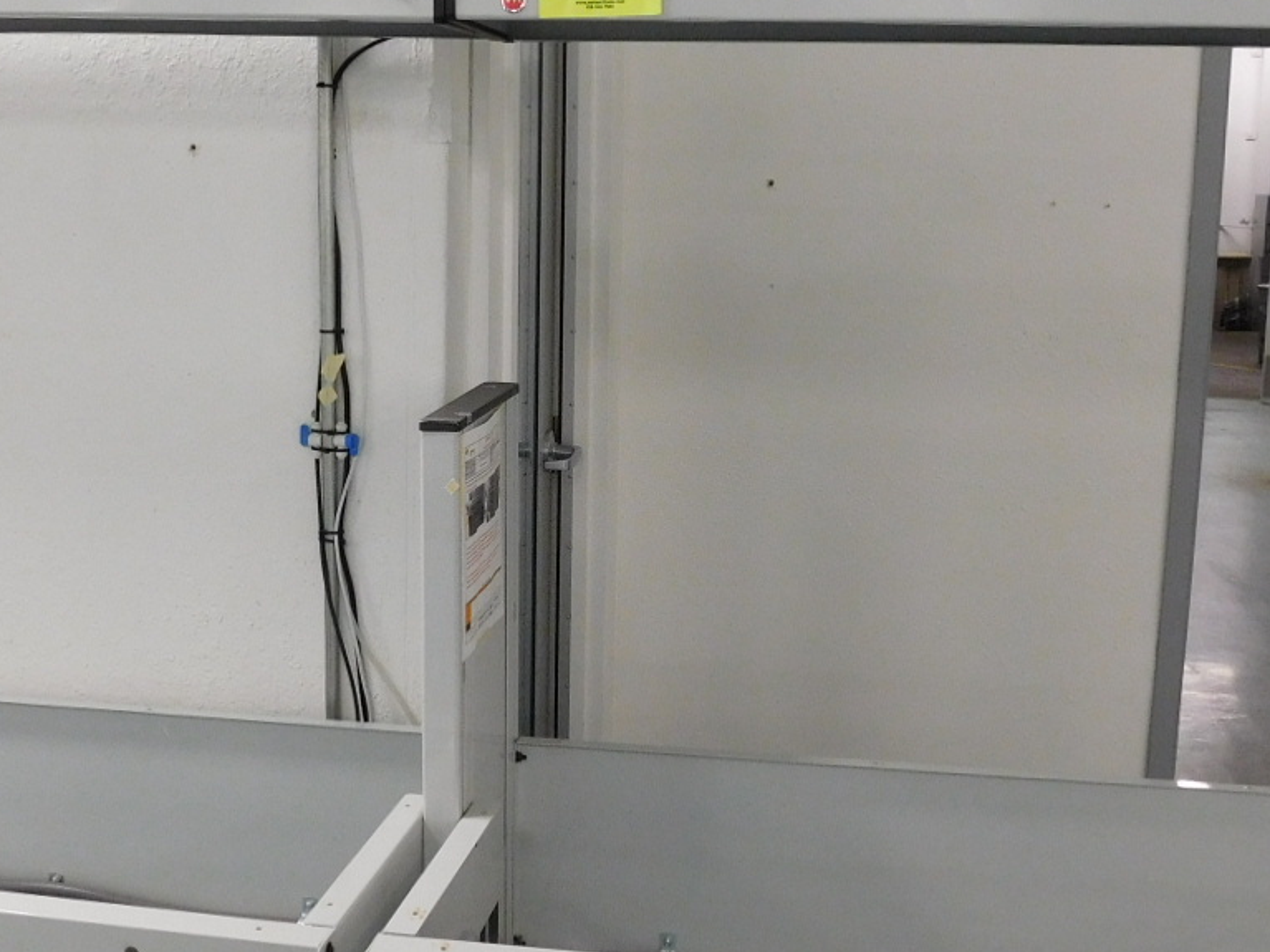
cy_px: 478
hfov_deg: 39.6
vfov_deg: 30.3
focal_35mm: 48
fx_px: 1761
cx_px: 598
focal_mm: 4
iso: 250
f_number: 3
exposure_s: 1/30
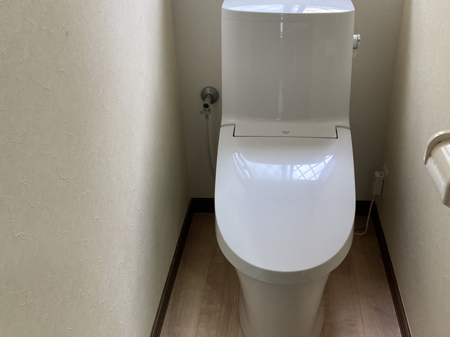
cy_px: 166
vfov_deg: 39.7
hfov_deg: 50.9
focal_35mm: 36
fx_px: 468
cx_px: 276
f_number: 1.8
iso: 80
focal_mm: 3.99
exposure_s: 1/64
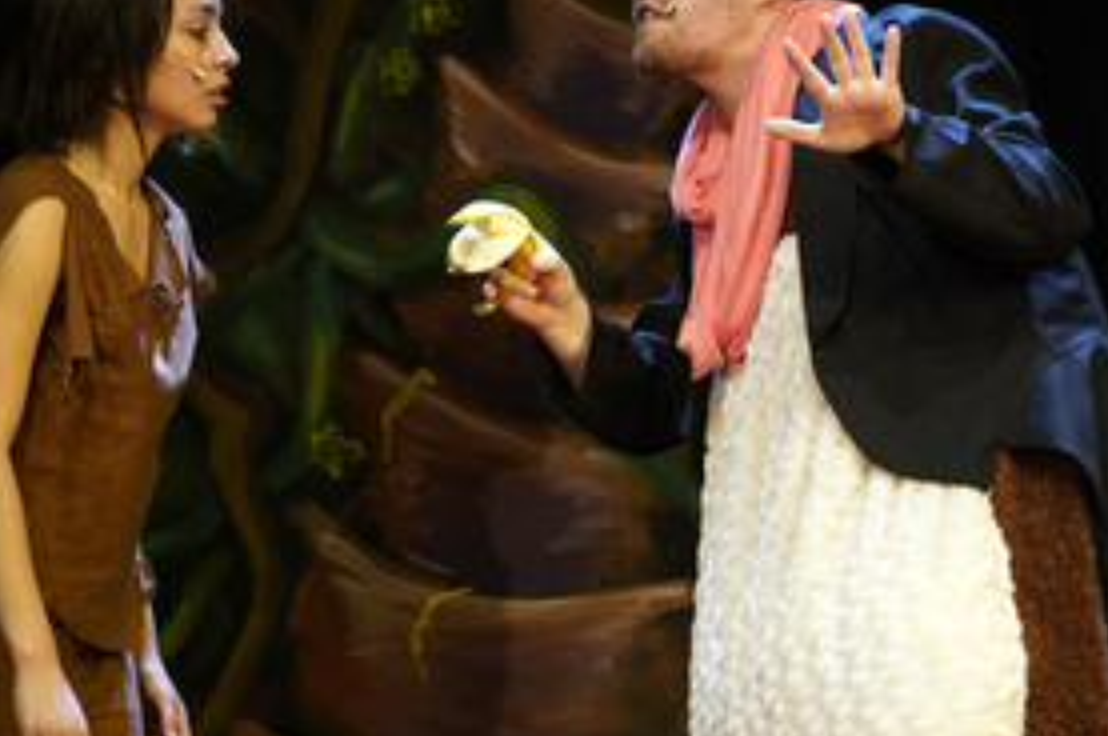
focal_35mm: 326
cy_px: 328
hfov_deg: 6.3
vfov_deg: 4.2
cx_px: 510
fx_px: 10022
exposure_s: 1/80
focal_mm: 200
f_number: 5.6
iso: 1600
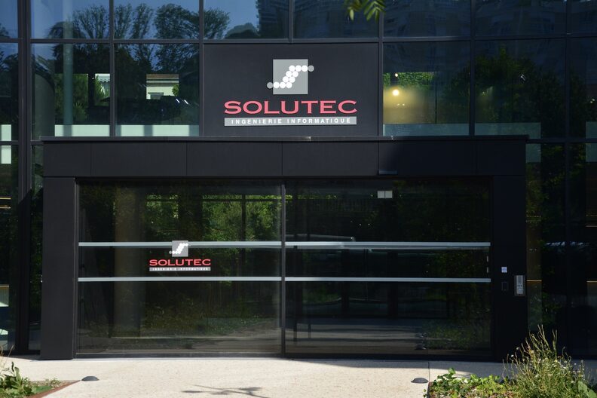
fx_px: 1542
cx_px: 298
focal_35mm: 93
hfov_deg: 21.9
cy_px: 199
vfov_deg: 14.7
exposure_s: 1/4000
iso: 800
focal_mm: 62
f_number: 5.6
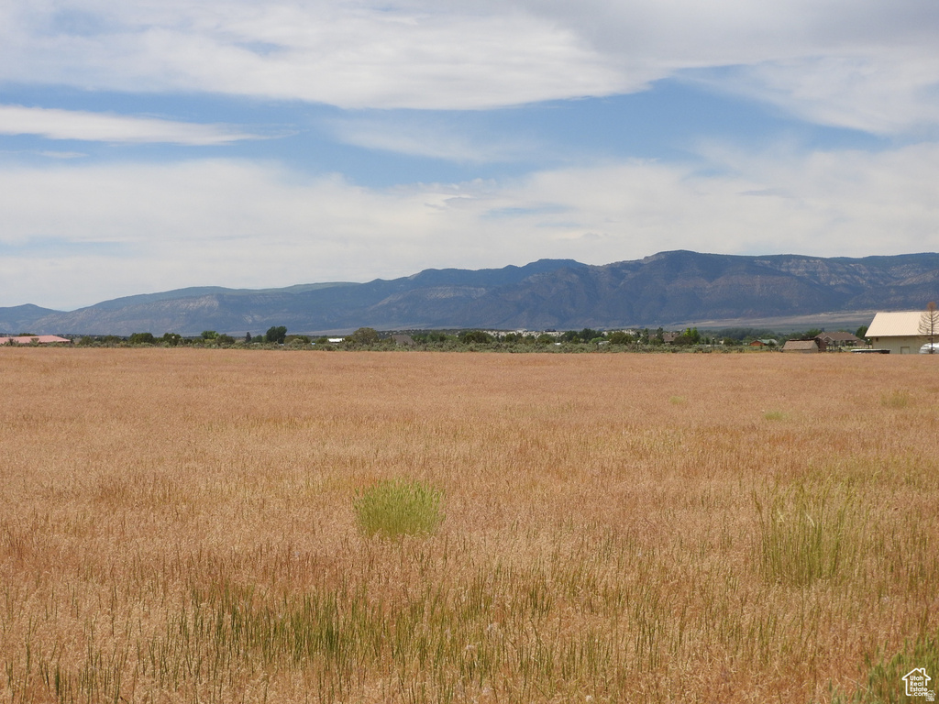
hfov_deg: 29.8
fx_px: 1763
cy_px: 352
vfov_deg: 22.6
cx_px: 470
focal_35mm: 65
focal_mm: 11.6
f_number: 4.2
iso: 100
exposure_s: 1/1600
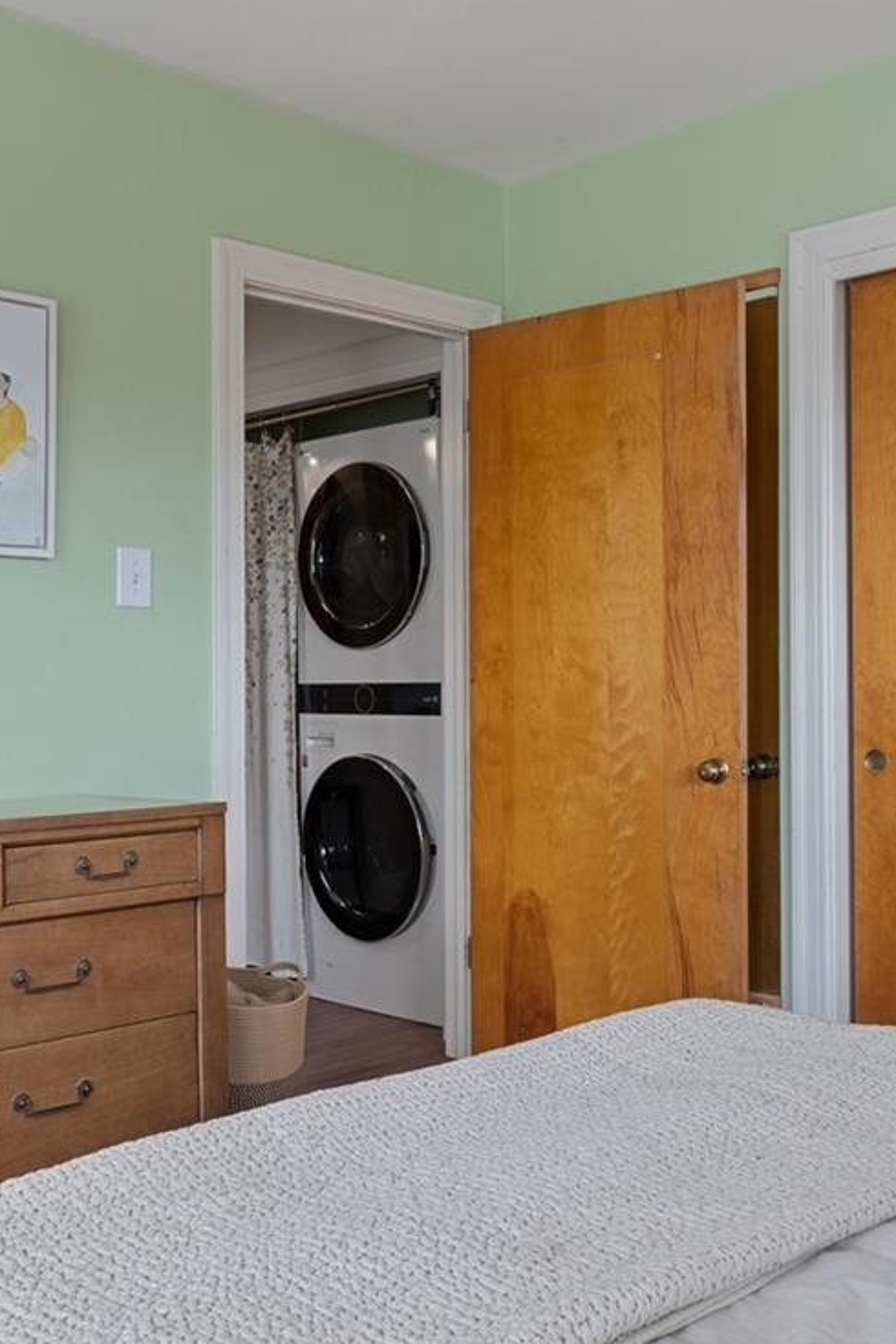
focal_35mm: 39
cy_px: 681
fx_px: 1456
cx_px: 353
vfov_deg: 49.6
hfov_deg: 34.1
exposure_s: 1/2
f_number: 9
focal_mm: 14
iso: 100
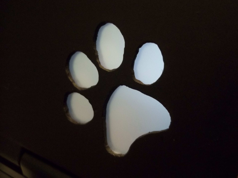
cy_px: 89
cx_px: 119
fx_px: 248
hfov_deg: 51.4
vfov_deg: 39.7
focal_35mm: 36
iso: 320
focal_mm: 6.5
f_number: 3.1
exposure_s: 1/8
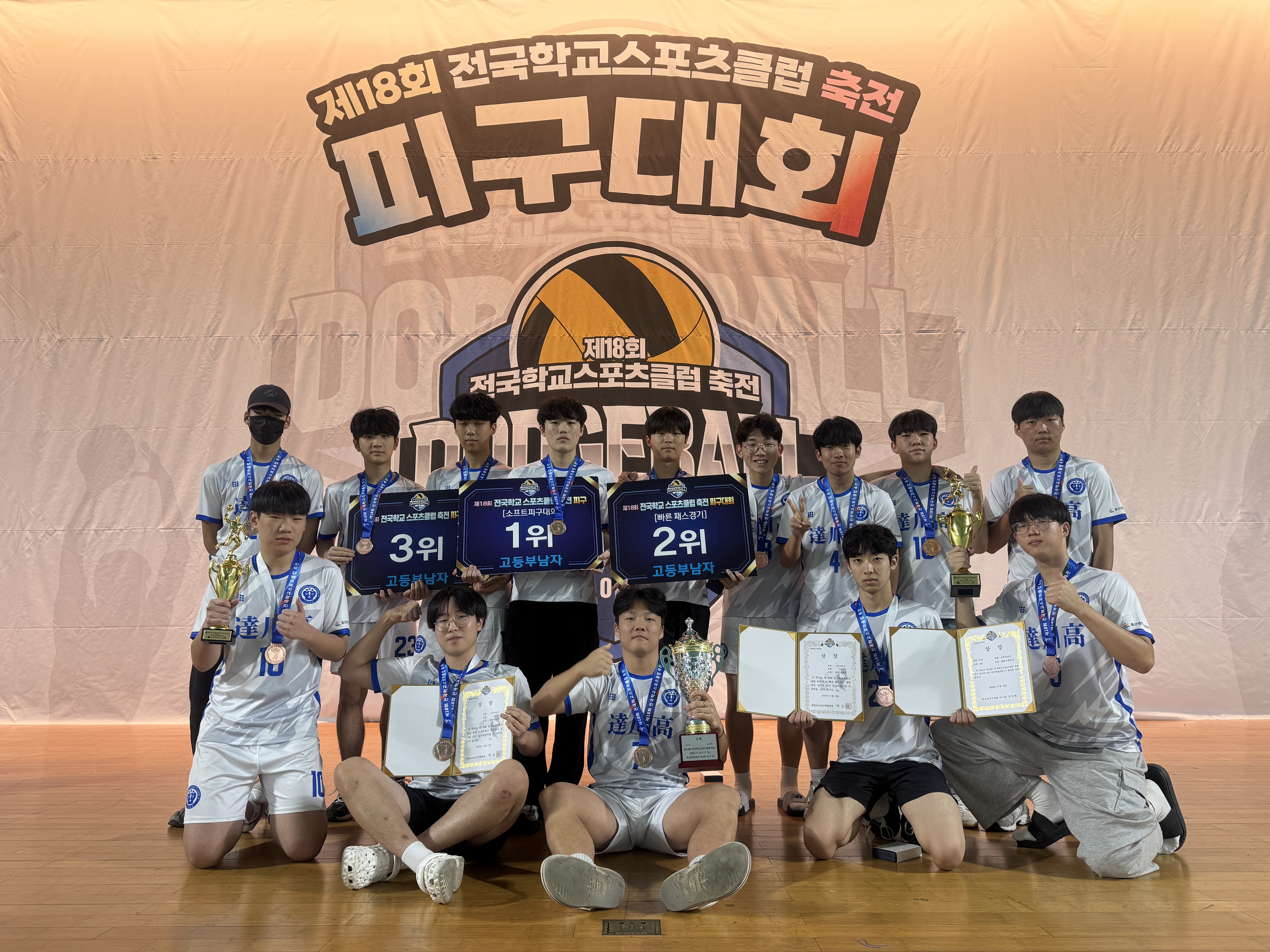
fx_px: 881
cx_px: 635
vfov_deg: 56.8
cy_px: 476
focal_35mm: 24
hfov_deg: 71.6
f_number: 1.78
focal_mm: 6.76
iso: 100
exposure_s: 1/120
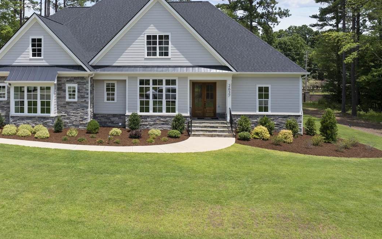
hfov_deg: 60.8
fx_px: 323
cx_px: 155
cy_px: 70
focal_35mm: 31
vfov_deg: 39.8
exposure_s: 1/1250
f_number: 2.8
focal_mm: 12.29
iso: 100
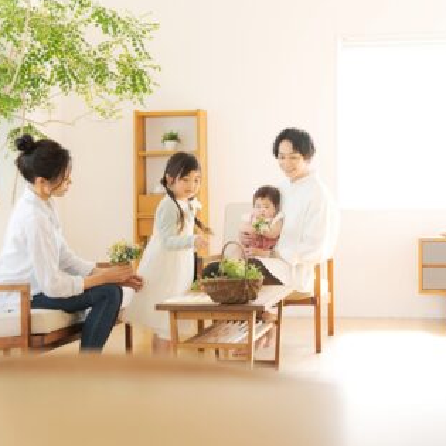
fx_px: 1026
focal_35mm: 70
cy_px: 222
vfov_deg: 24.5
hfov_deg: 24.5
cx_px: 275
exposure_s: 1/125
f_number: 3.2
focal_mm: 54.3
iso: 400
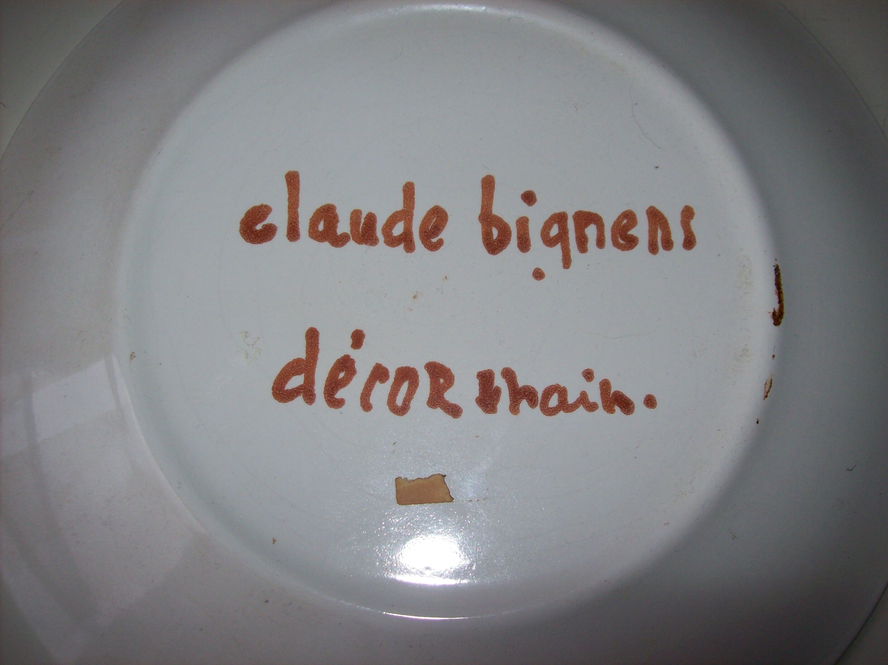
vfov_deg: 39.6
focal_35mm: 36
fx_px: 923
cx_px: 444
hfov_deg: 51.4
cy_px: 332
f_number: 2.7
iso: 80
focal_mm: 6
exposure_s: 1/64
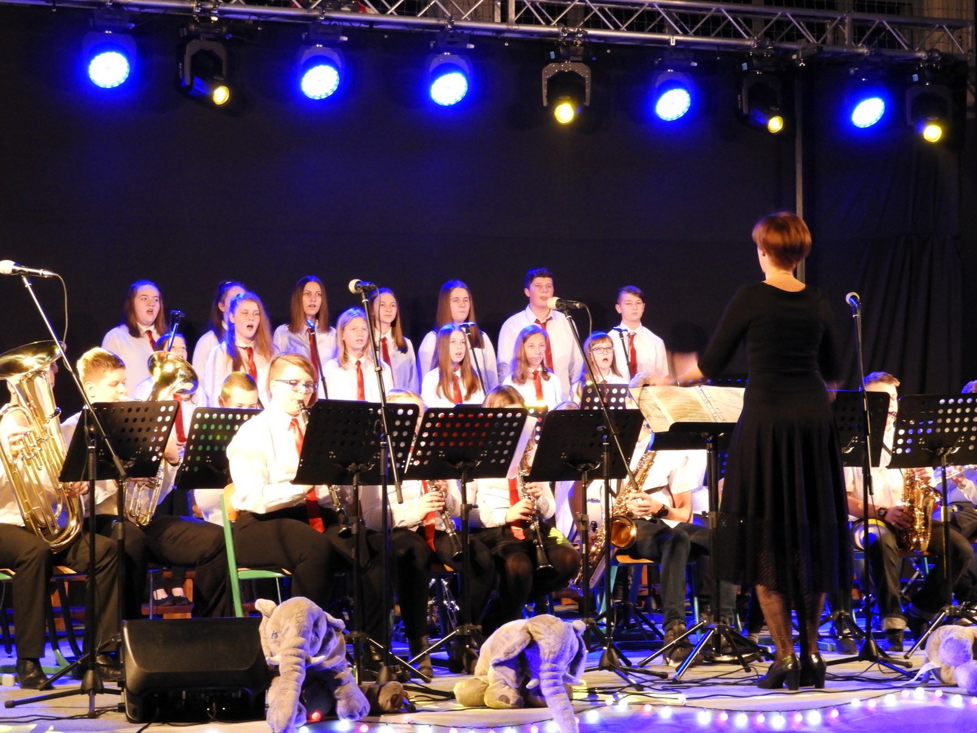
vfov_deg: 18.4
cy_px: 366
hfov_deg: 24.4
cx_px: 488
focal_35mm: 80
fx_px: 2258
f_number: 4.5
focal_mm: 14.3
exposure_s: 1/15
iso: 800
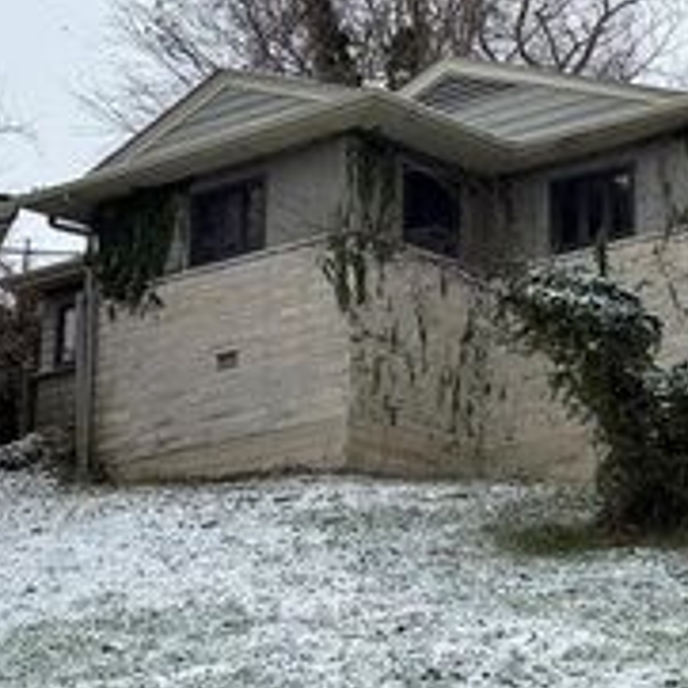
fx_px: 2631
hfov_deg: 14.5
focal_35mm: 117
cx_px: 806
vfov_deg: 14.9
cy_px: 409
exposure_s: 1/1242
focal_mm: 6.76
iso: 64
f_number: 1.78
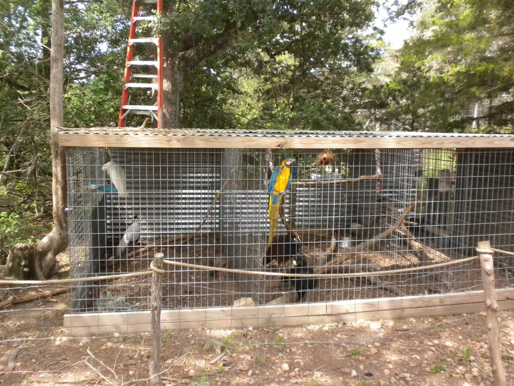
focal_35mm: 37
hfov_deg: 50.1
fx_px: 549
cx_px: 257
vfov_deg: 38.7
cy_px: 193
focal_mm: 6.6
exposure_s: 1/475
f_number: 3.5
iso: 399
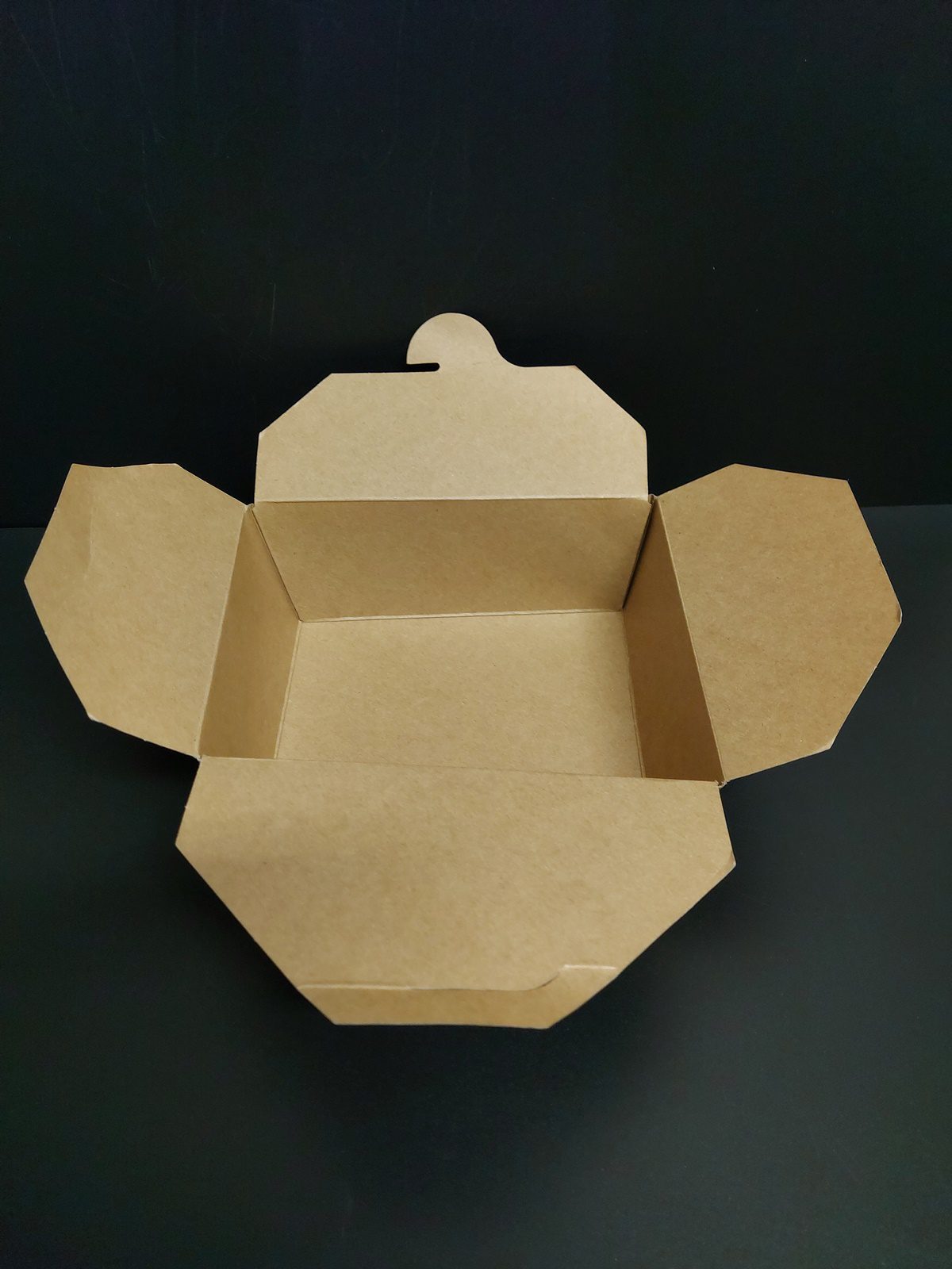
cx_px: 476
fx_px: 880
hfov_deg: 56.8
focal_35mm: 24
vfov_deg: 71.6
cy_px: 634
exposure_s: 1/33
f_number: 1.8
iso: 160
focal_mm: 5.23
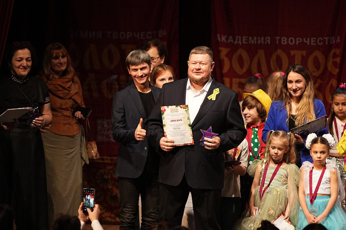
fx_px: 2595
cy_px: 115
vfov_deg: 5.1
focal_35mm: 270
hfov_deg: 7.6
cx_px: 173
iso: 2000
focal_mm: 180
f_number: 2.8
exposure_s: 1/400
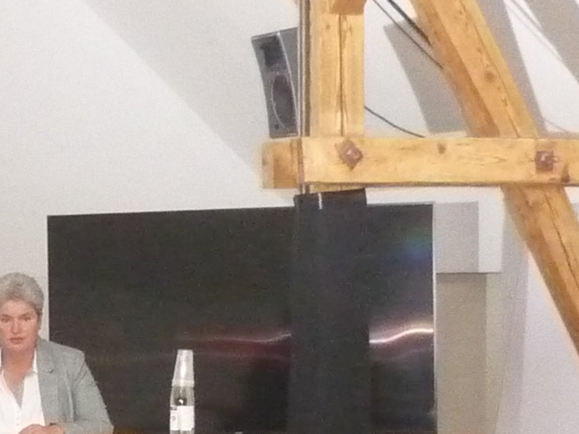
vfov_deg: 10.2
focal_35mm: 143
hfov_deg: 13.6
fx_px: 2392
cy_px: 507
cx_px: -9
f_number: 2.8
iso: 800
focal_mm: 5.5
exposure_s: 1/30
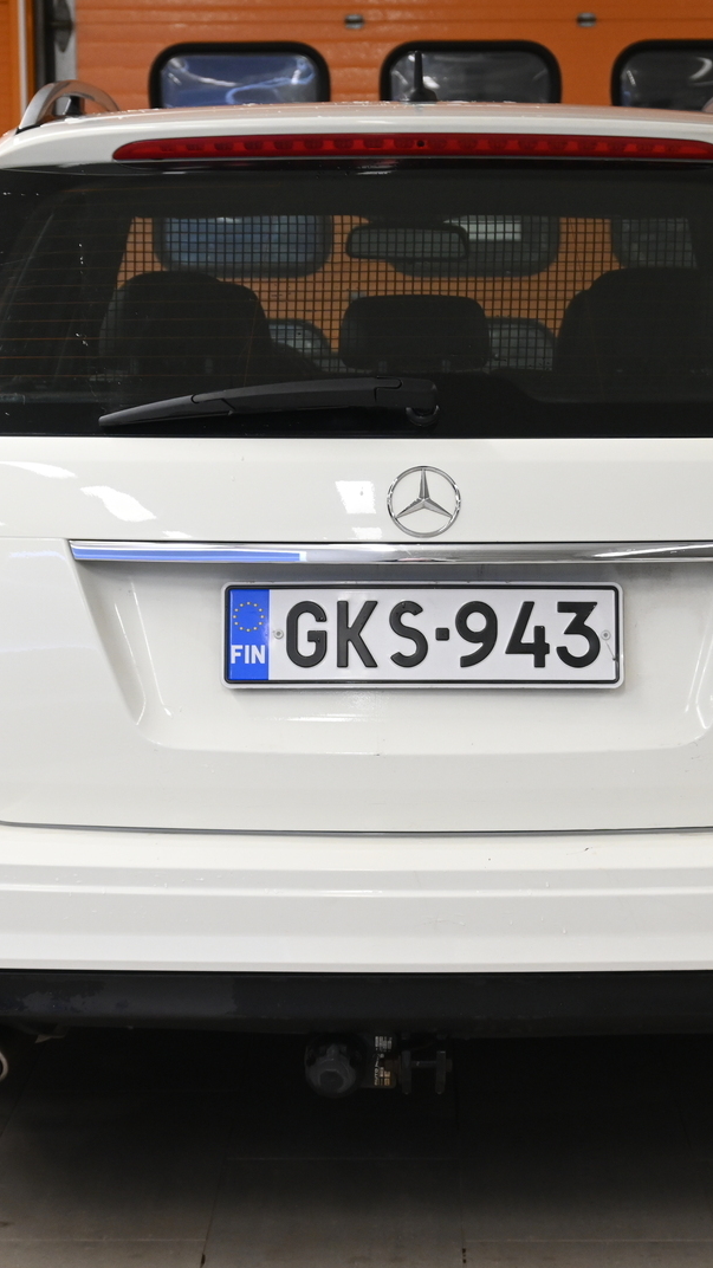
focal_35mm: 77
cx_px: 426
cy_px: 638
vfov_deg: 27.5
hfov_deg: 15.6
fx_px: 2594
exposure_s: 1/50
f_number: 5
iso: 800
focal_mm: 32.5
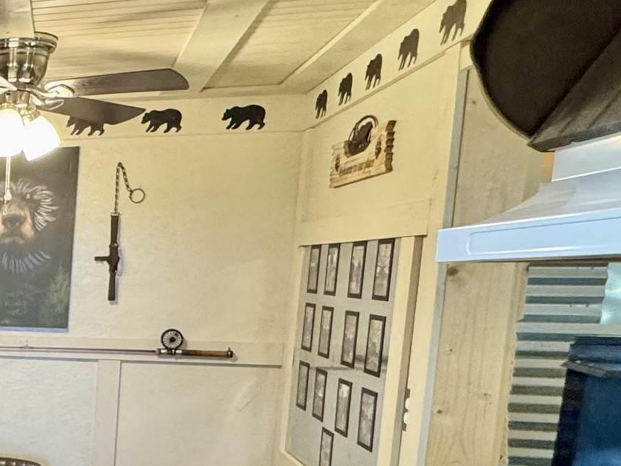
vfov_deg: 28.8
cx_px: -230
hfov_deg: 29.4
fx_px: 879
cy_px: 392
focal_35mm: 49
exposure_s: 1/60
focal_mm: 2.22
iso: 320
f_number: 2.2
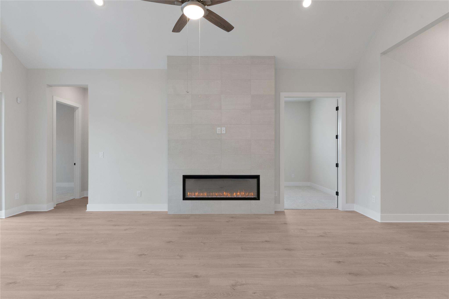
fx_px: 212
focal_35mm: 17
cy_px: 150
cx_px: 224
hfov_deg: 93.3
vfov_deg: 70.4
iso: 800
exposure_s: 1/40
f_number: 9
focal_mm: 17
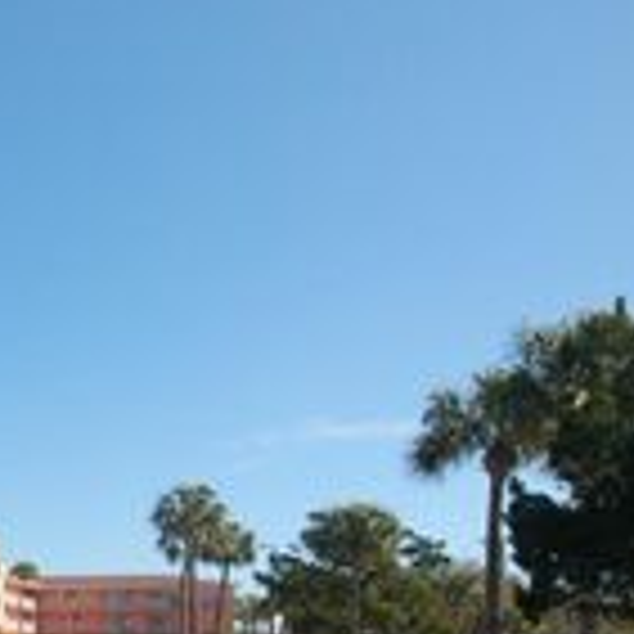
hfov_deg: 30.8
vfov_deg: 35.3
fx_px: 932
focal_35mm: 45
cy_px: 576
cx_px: -153
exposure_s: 1/320
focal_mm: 10
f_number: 9
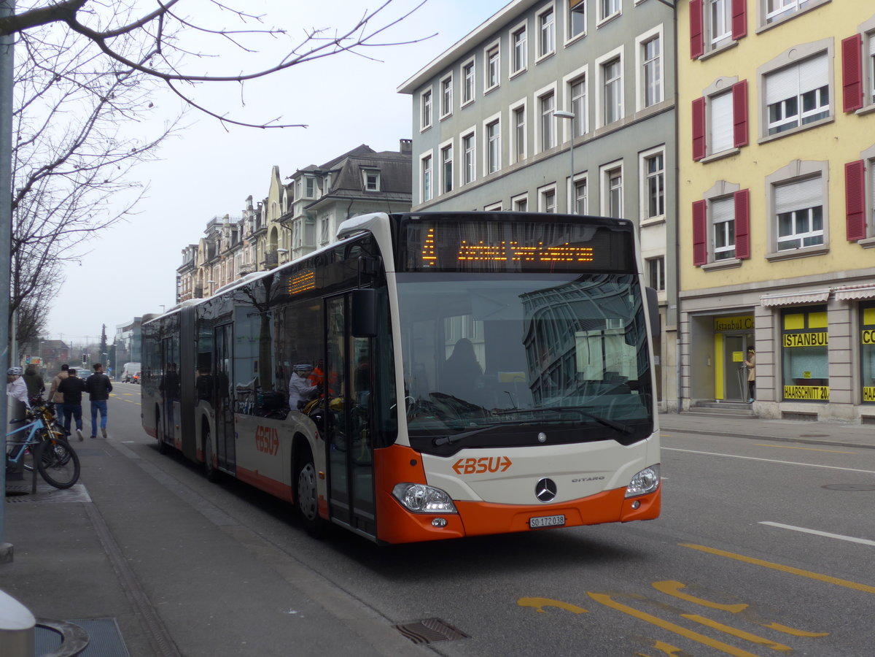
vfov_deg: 34.3
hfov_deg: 44.8
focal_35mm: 42
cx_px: 438
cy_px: 328
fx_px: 1062
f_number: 2.8
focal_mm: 9
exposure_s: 1/1000
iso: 80
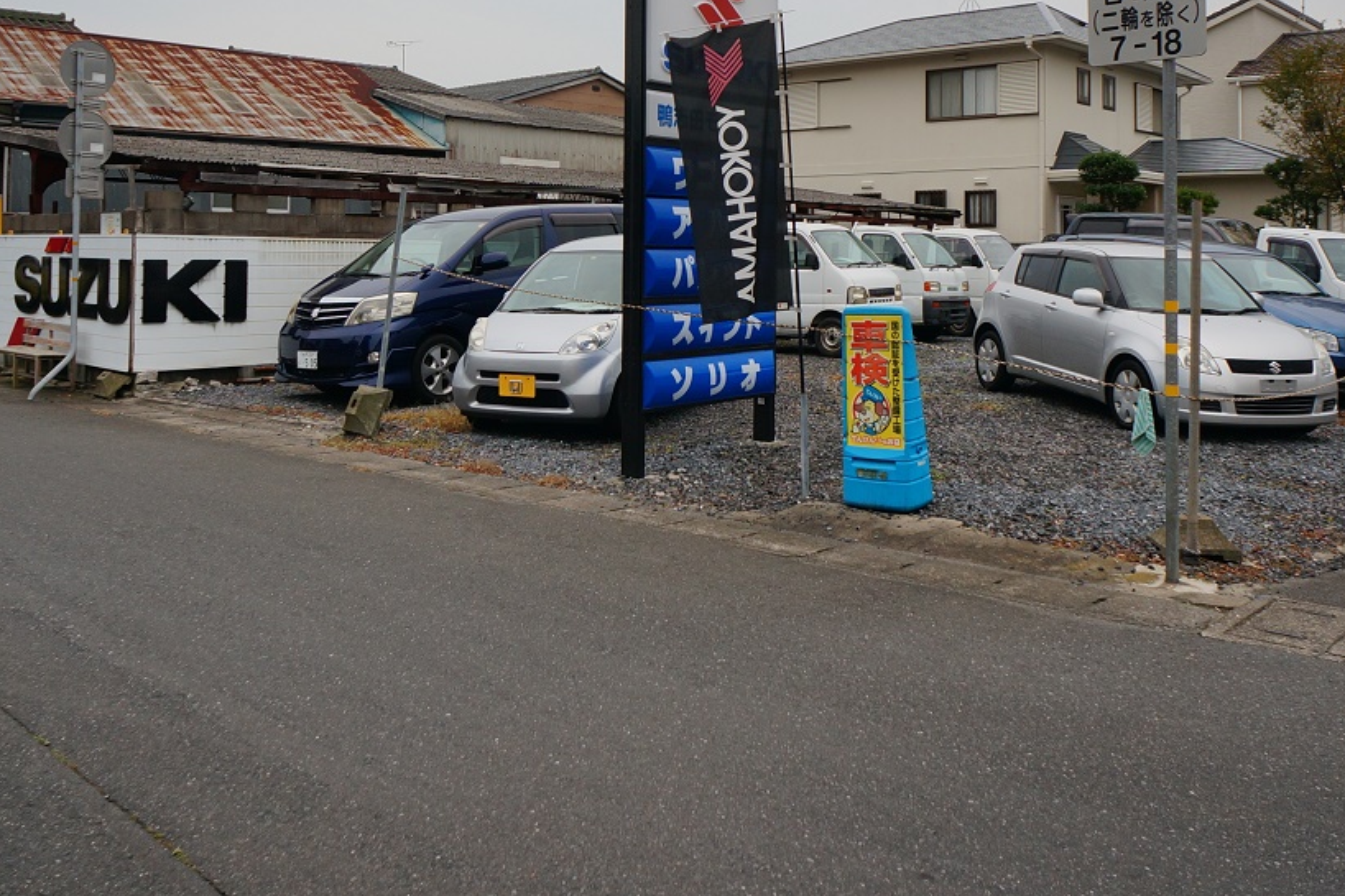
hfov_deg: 44.5
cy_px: 229
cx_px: 679
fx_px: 1643
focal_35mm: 44
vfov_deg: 30.0
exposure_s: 1/80
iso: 100
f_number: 4.5
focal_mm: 16
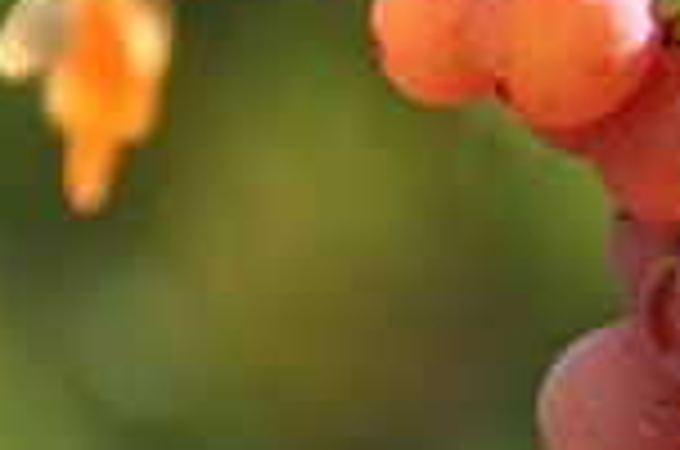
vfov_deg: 2.9
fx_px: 8812
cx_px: 892
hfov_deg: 4.4
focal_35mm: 467
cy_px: 63
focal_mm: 105
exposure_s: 1/125
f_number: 5.6
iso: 200
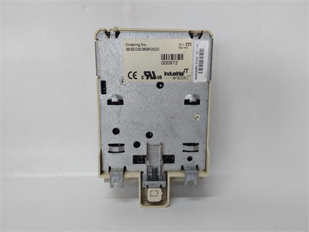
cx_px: 154
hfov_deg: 65.3
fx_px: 241
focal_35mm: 27
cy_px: 116
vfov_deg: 51.4
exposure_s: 1/33
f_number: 2
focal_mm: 3.79
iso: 120
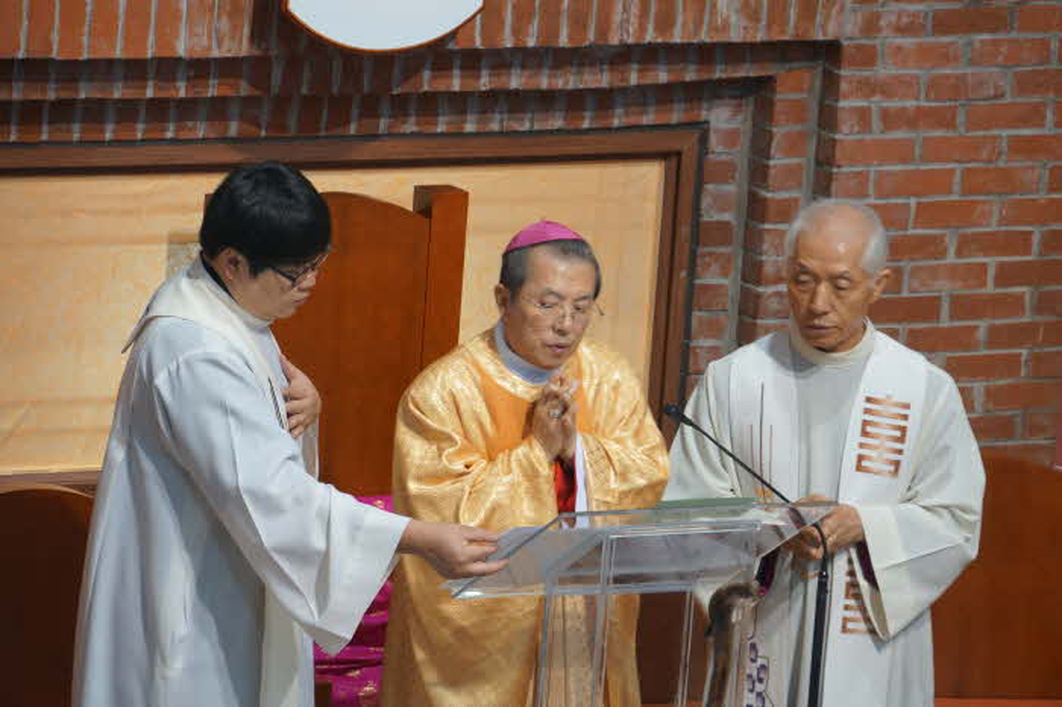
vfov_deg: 7.1
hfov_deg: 10.7
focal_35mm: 192
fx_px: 5661
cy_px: 354
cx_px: 531
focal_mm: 128
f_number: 6.3
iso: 640
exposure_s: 1/15
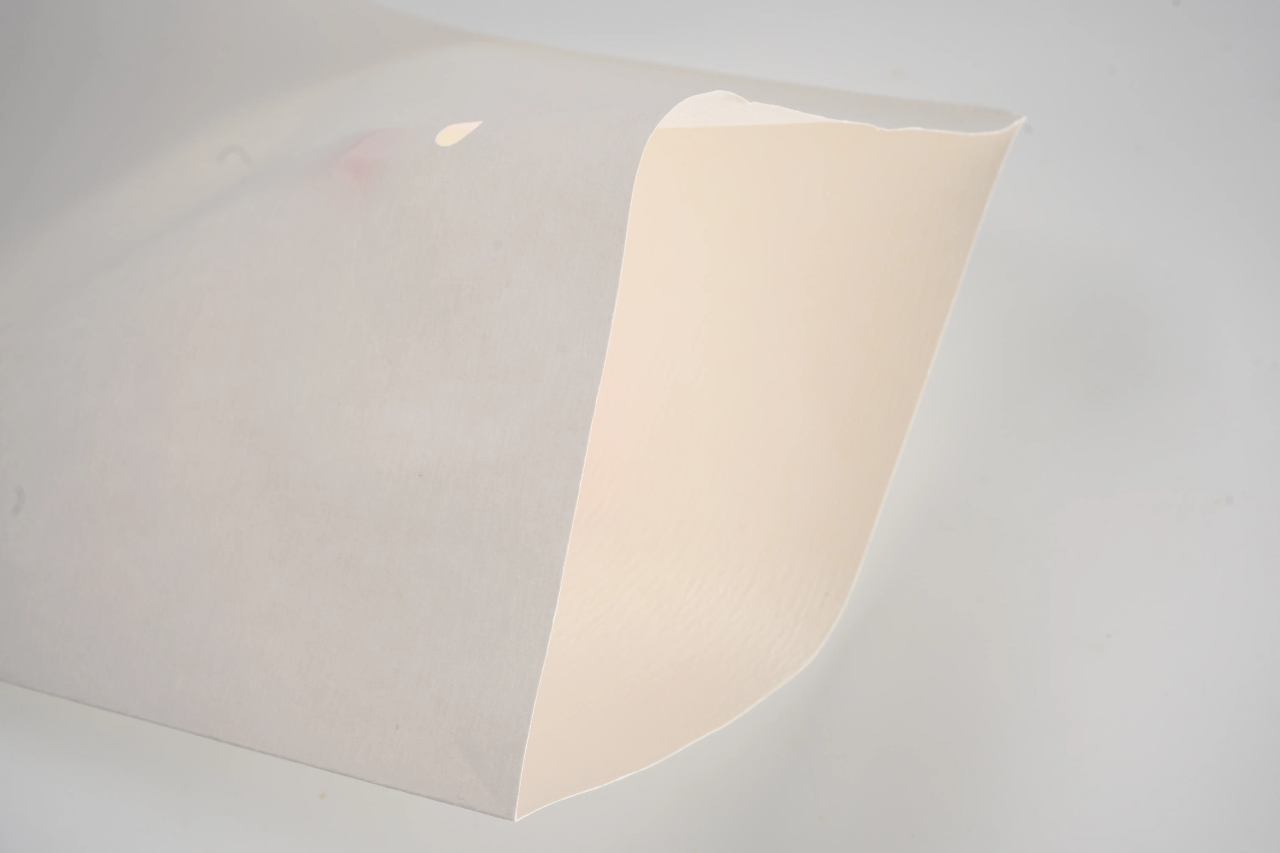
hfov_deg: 42.7
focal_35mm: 46
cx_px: 640
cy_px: 426
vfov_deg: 29.2
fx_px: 1635
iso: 100
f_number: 10
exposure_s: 1/125
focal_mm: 46
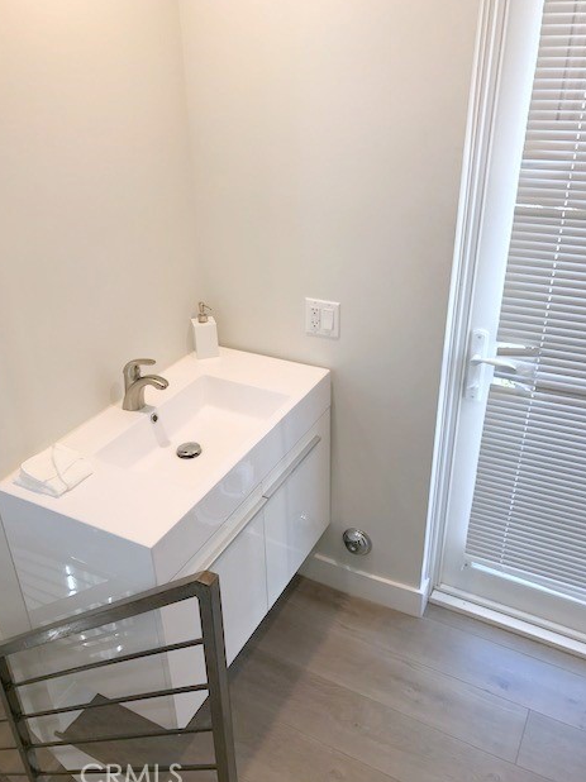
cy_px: 388
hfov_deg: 48.2
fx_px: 655
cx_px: 290
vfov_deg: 61.7
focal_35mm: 29
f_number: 1.8
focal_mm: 3.99
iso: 25
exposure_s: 1/60
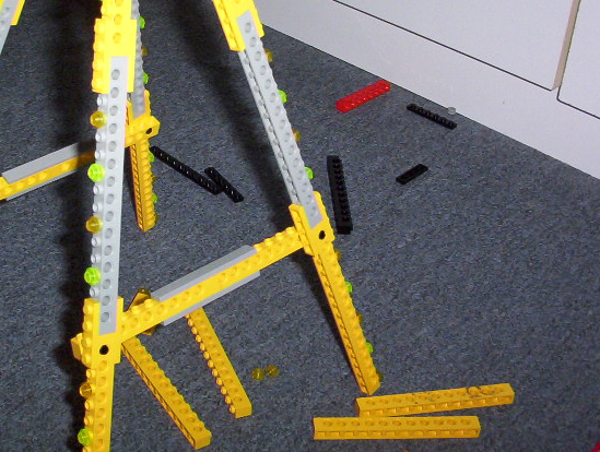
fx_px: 1007
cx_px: 204
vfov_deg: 25.2
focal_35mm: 58
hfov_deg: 32.9
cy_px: 145
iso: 140
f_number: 4.5
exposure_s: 1/30
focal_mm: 6
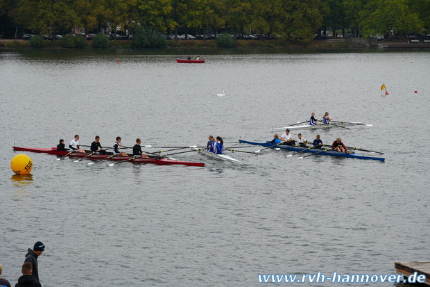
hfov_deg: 16.5
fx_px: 1487
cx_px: 215
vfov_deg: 11.0
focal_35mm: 124
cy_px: 144
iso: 100
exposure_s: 1/200
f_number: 7.1
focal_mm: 83
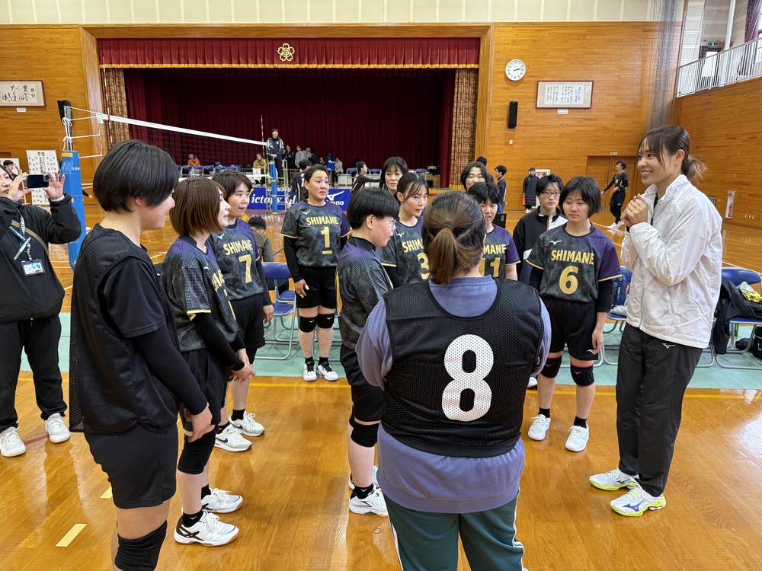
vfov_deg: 56.8
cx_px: 381
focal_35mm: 24
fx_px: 528
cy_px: 286
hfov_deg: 71.6
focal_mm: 6.76
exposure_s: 1/60
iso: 200
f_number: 1.78
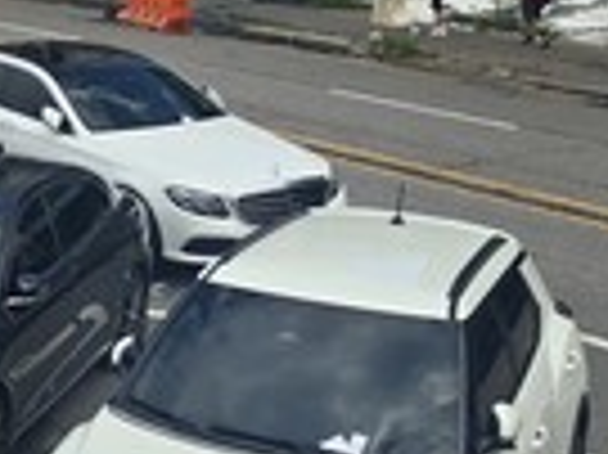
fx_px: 1790
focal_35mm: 102
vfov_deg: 14.0
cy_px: -103
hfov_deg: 17.3
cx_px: -320
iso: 12
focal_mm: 6.3
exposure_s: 1/1024
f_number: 1.7
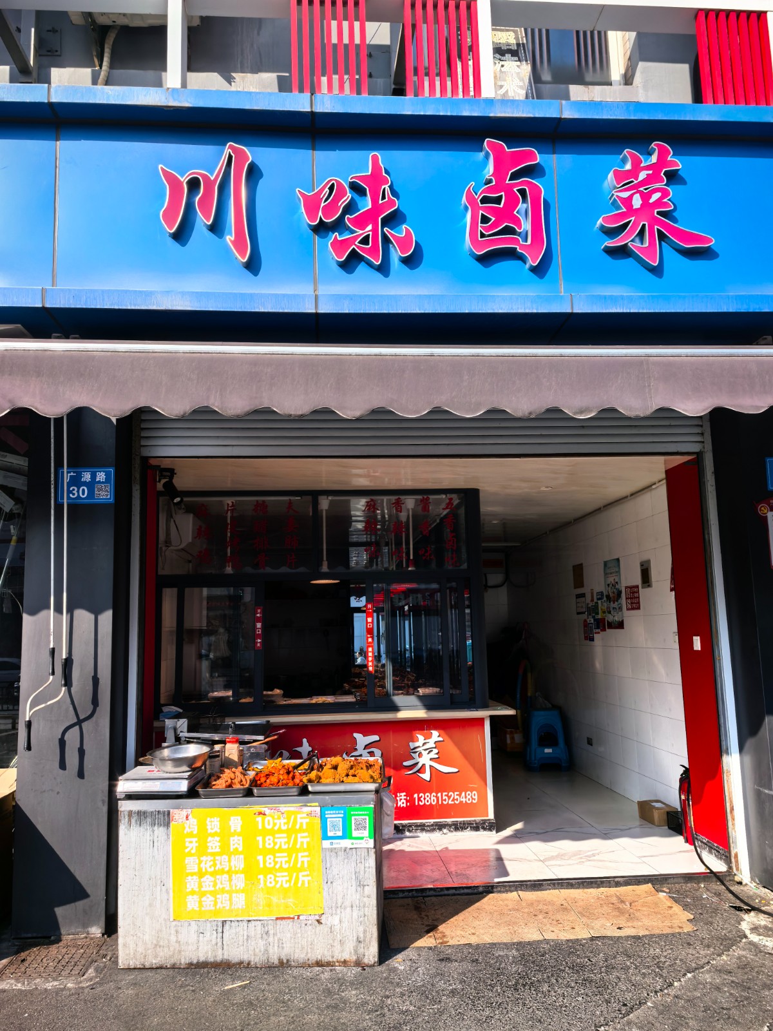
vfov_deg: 65.3
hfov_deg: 51.4
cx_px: 386
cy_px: 516
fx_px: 804
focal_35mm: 27
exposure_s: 1/894
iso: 50
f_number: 4
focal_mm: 5.75
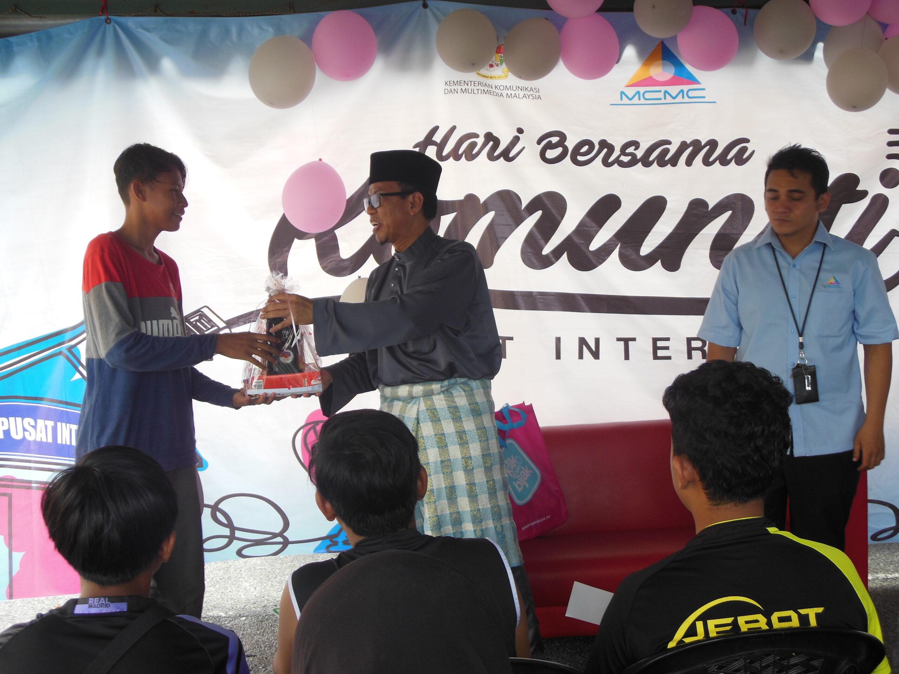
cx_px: 450
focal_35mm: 50
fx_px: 1299
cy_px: 337
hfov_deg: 38.2
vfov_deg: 29.1
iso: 125
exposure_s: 1/80
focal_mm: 8.9
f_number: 4
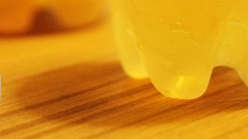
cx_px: 144
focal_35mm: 166
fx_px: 1088
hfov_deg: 13.0
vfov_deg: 6.8
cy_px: -222
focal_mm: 35
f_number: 1.8
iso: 800
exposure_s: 1/60
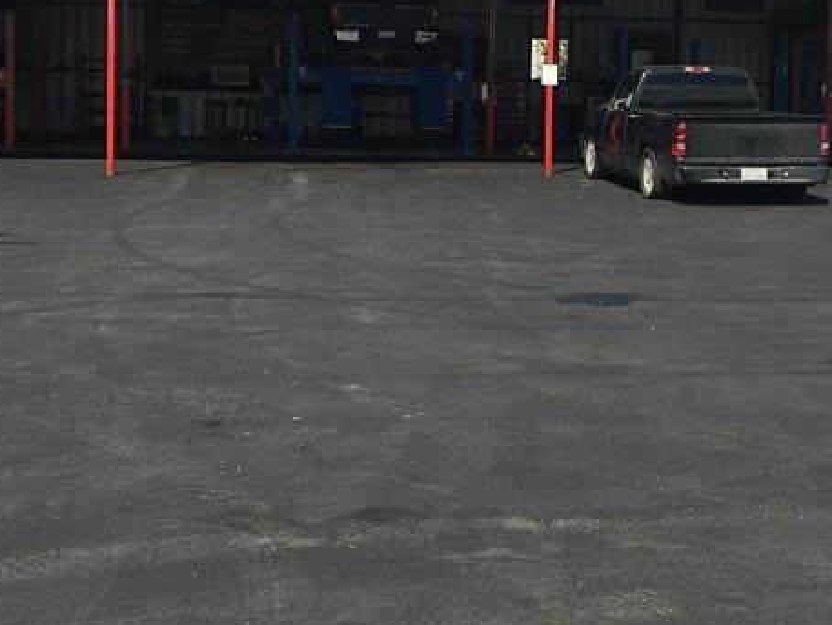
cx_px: 482
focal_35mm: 65
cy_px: 155
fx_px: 1563
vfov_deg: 22.4
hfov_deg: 29.8
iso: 25
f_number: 2.2
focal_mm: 4.15
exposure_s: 1/2331
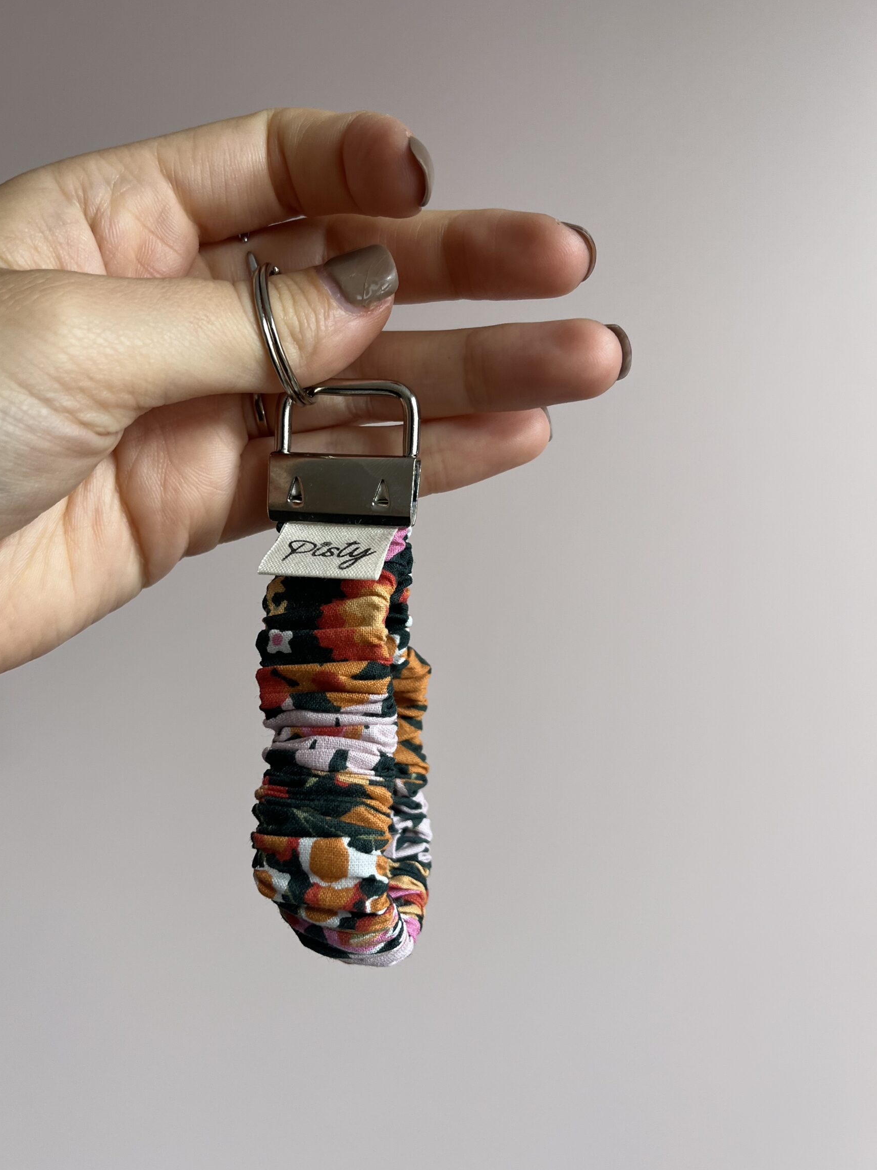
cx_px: 389
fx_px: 980
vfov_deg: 61.7
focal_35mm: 29
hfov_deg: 48.1
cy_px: 599
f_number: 1.6
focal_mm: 5.1
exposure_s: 1/121
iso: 64
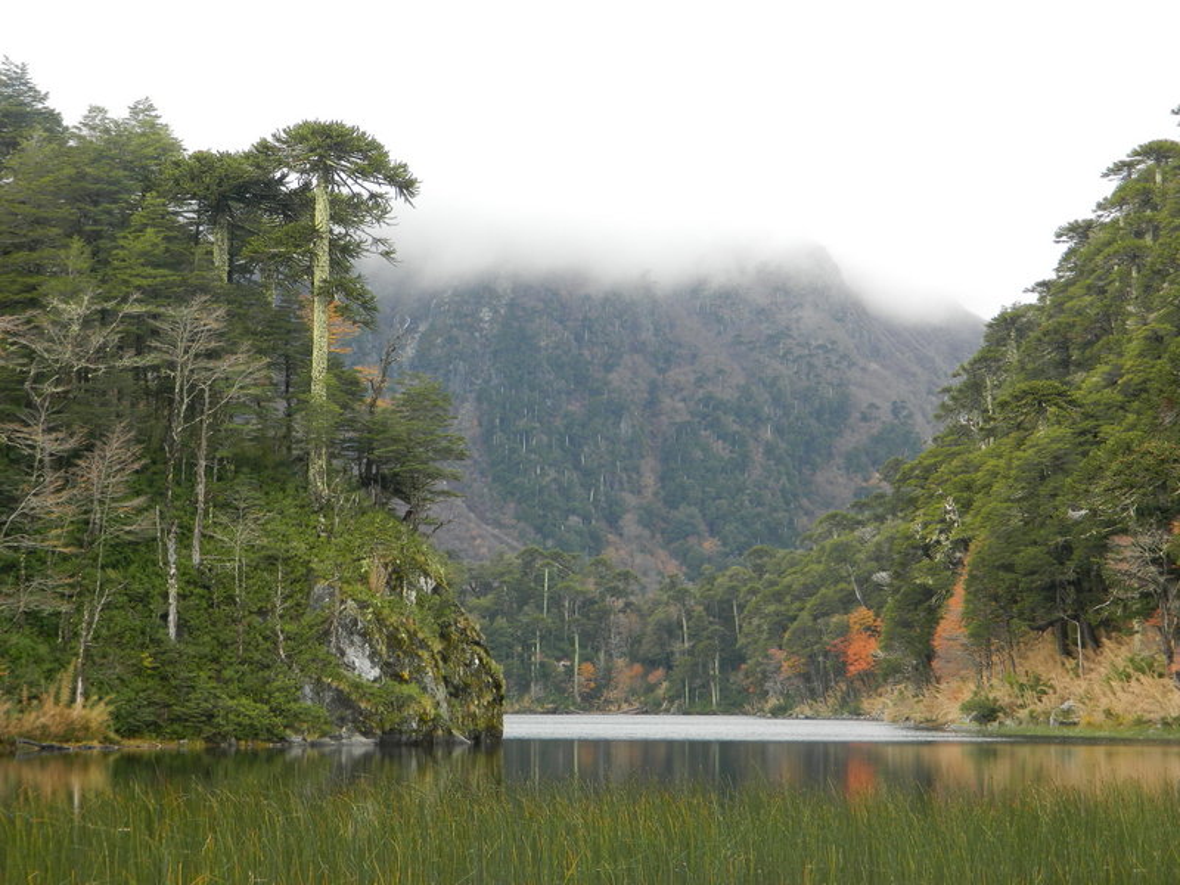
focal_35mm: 84
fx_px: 2863
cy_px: 442
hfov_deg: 23.3
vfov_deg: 17.6
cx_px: 590
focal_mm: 15.1
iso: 80
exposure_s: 1/60
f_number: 4.2
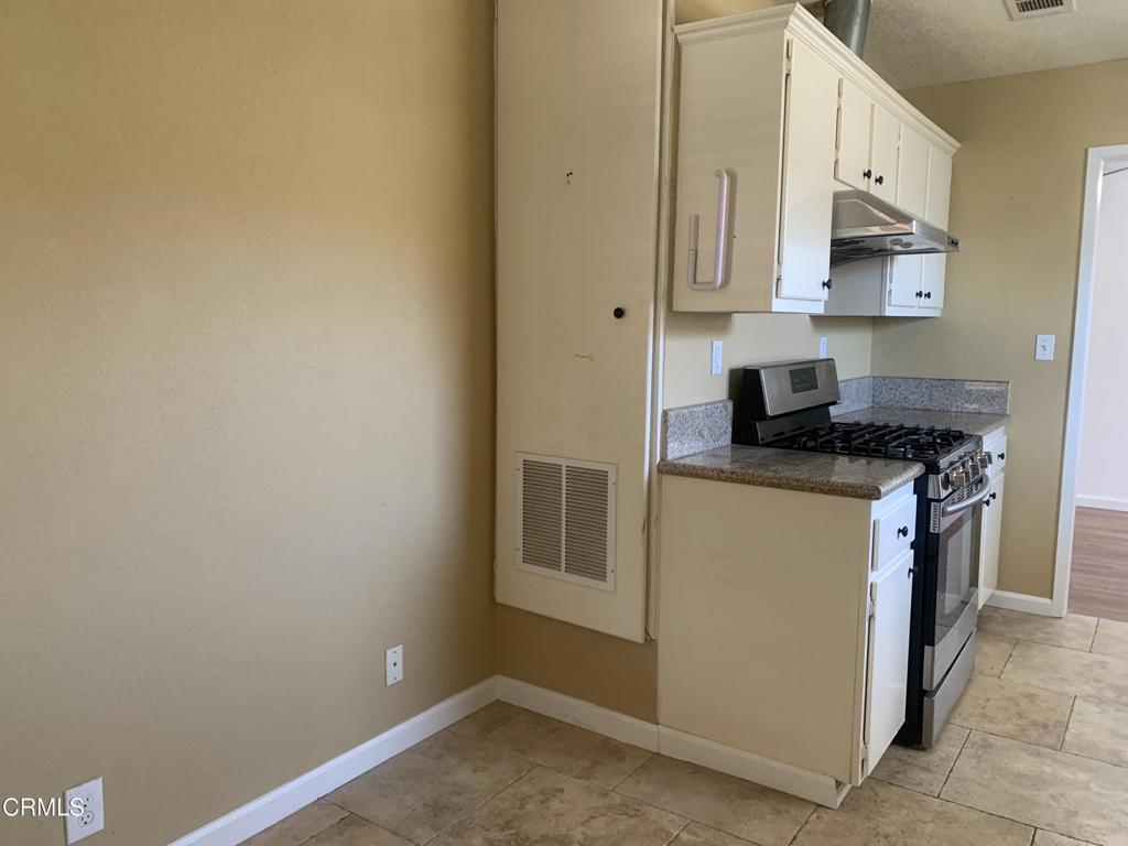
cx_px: 564
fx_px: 847
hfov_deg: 67.3
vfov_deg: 53.1
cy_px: 423
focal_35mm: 26
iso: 160
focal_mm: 4.25
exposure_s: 1/60
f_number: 1.8
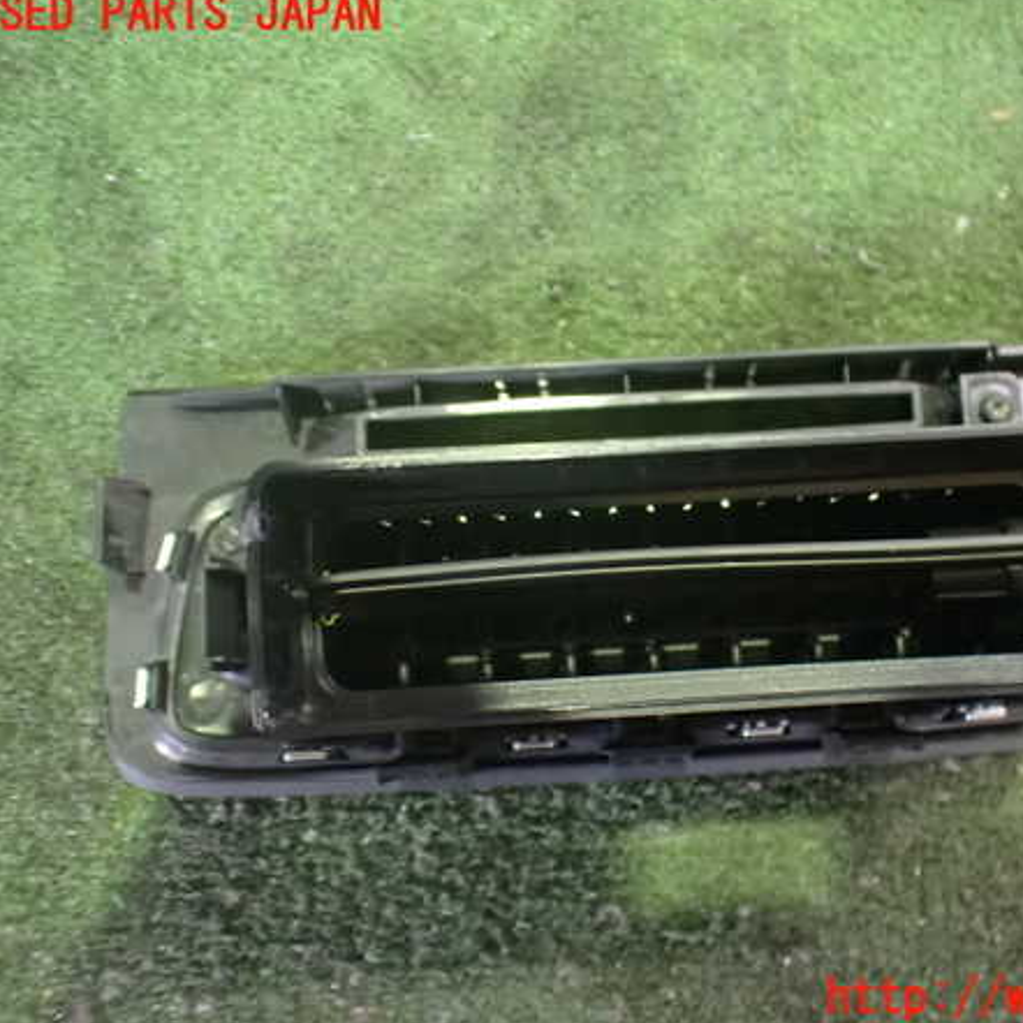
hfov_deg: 45.6
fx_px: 1204
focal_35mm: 36
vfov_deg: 46.0
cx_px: 655
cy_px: 507
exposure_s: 1/30
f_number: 2.3
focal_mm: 5.4
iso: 1600
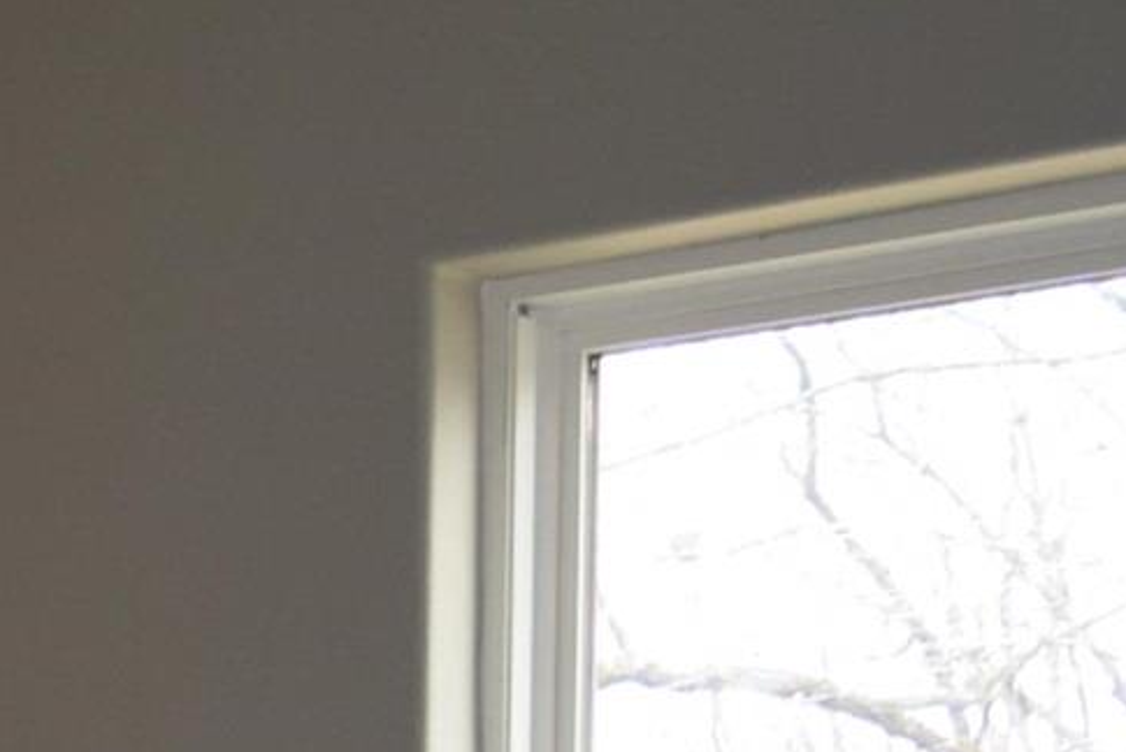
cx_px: -1507
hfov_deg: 10.5
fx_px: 5351
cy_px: 1890
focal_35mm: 171
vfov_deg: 7.4
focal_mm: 18
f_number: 3.8
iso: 400
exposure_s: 1/125
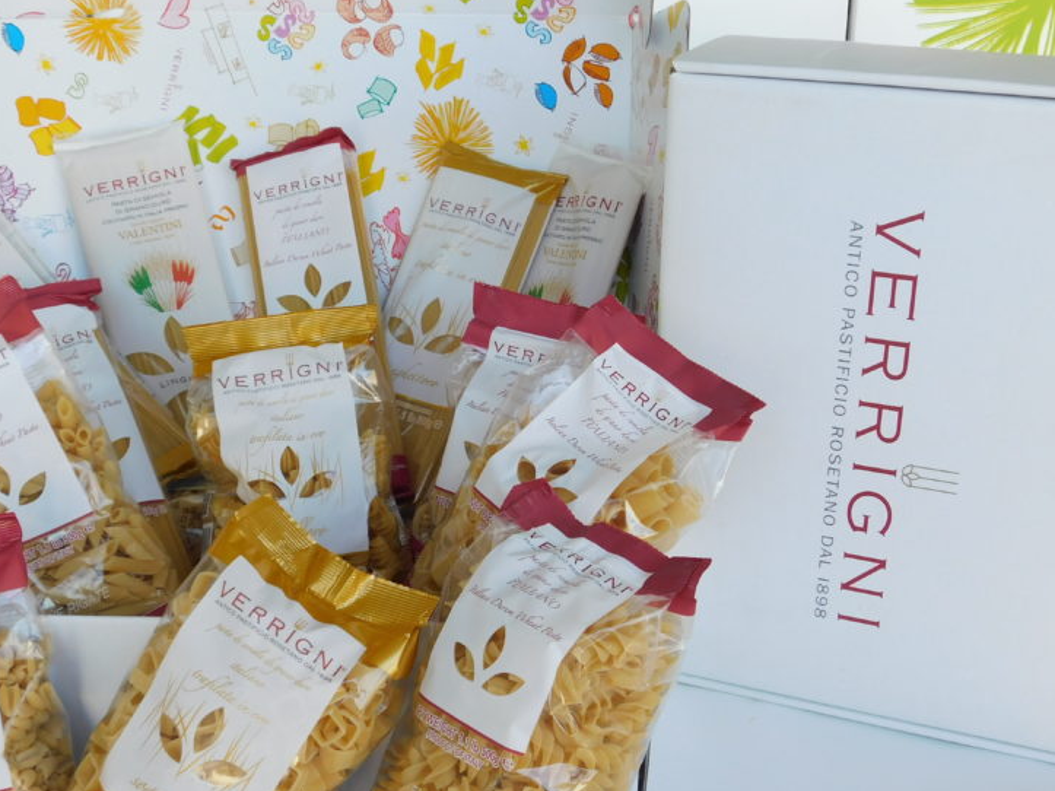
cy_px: 423
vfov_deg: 28.5
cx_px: 530
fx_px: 1554
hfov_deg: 37.5
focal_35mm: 51
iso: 125
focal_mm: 6.3
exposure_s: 1/100
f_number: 3.5
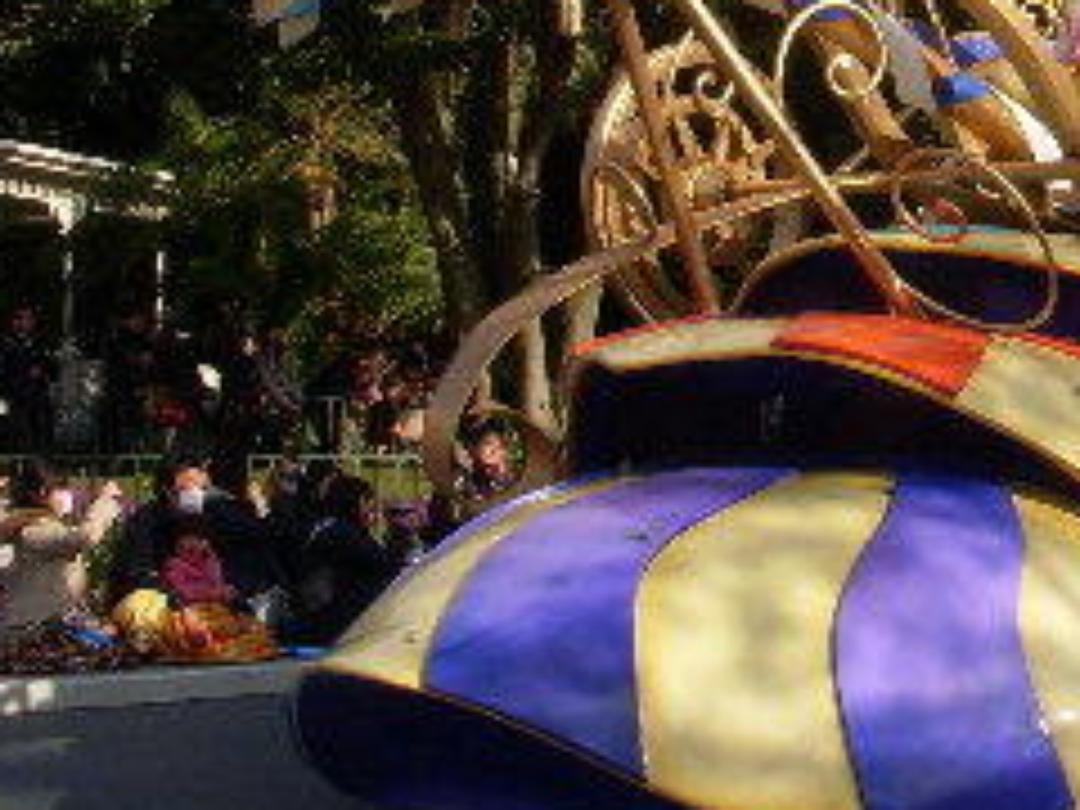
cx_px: 1112
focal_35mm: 95
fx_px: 2964
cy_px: 9
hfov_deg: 19.9
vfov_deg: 15.3
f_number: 6.6
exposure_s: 1/320
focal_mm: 6.3
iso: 100
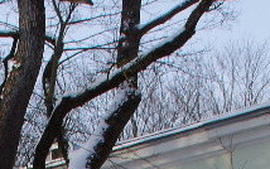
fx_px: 2054
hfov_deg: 7.5
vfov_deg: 4.5
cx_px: -28
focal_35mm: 279
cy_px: 527
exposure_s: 1/125
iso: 160
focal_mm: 24
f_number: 11
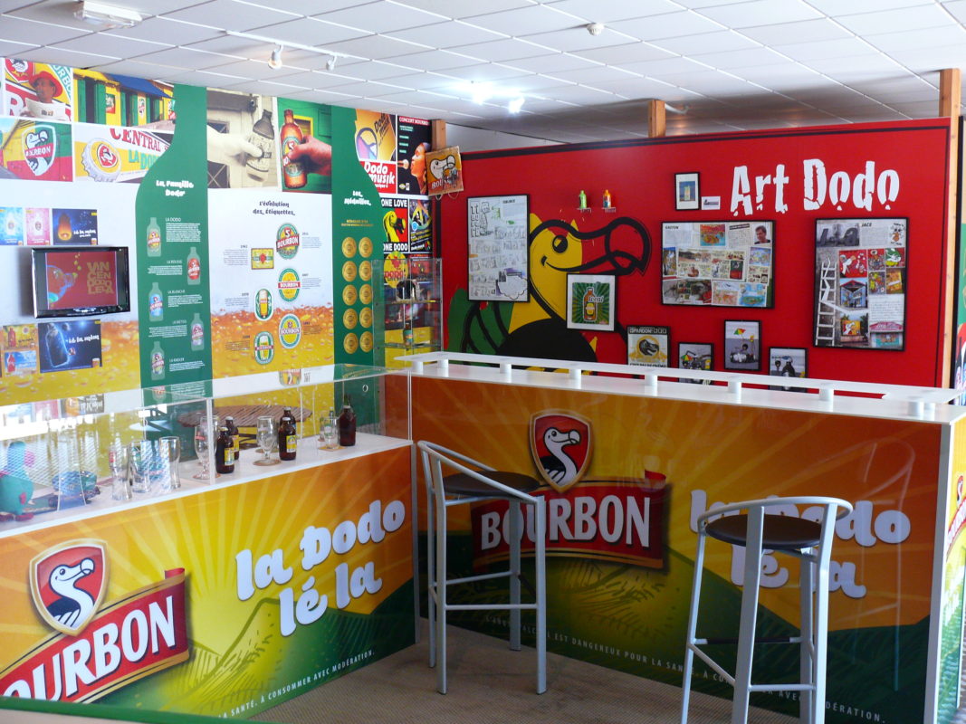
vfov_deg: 40.7
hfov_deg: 52.6
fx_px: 977
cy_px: 362
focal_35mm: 35
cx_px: 483
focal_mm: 7.4
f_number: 4
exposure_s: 1/20
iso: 200
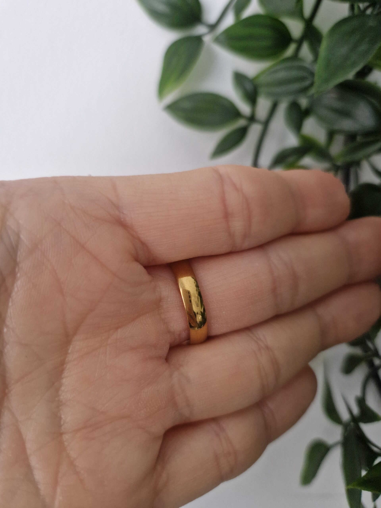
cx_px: 190
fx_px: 338
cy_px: 254
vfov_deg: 73.9
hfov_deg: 58.9
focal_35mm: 23
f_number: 1.8
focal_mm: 5.4
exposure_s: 1/100
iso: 100
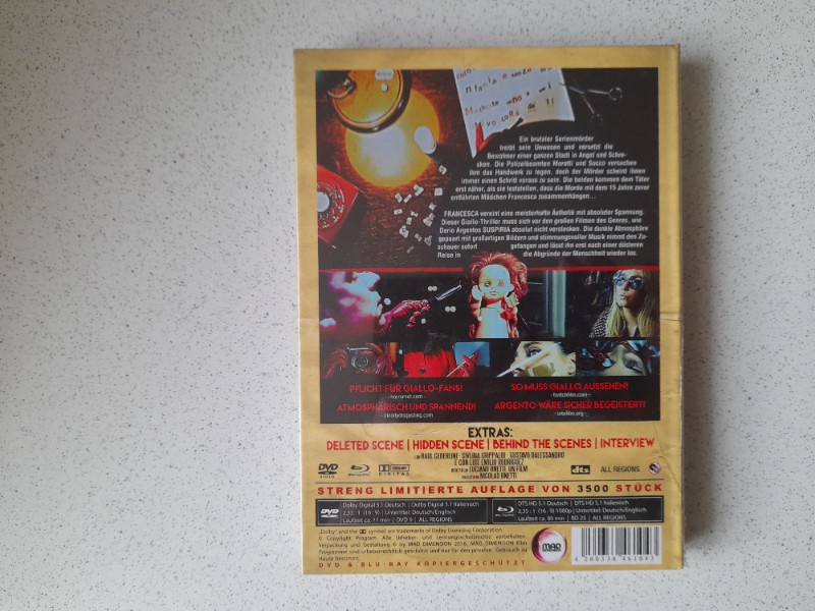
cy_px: 306
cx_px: 408
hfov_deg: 69.4
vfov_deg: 54.9
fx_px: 589
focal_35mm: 25
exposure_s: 1/60
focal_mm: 4.6
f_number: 2
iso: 250
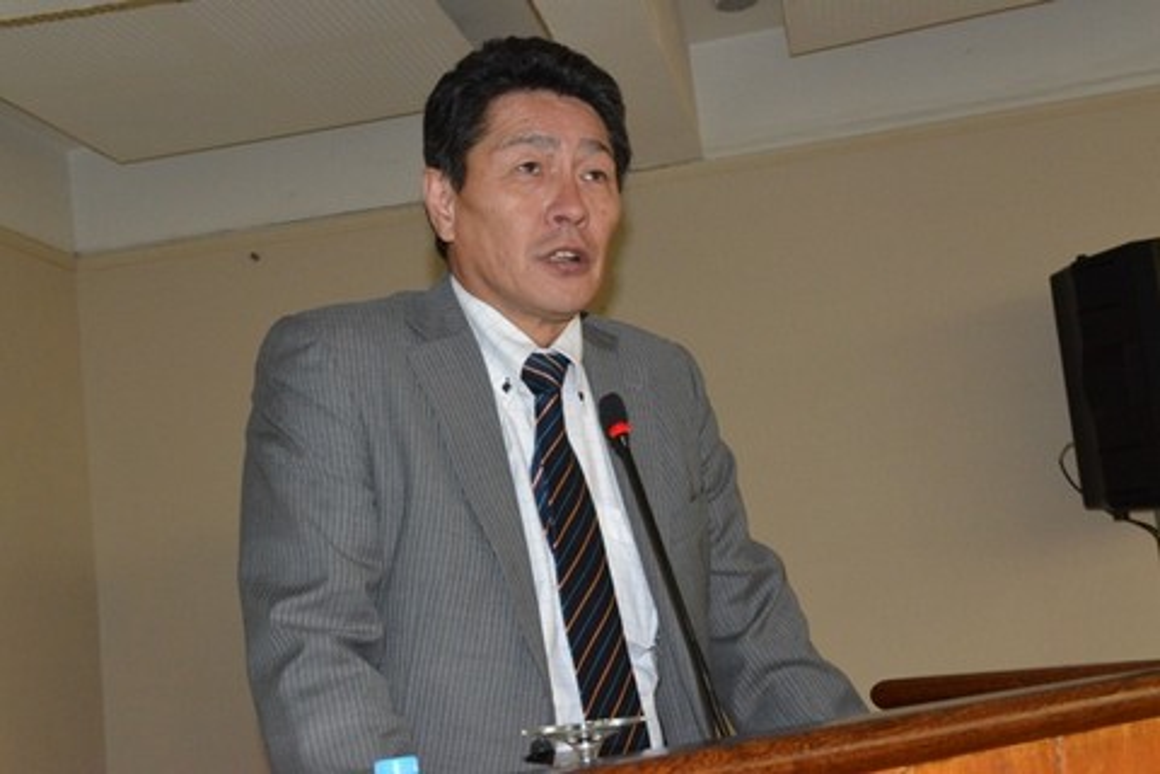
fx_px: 1611
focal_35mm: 50
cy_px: 387
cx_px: 580
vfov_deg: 27.0
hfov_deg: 39.6
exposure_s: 1/60
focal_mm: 50
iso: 6400
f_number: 11
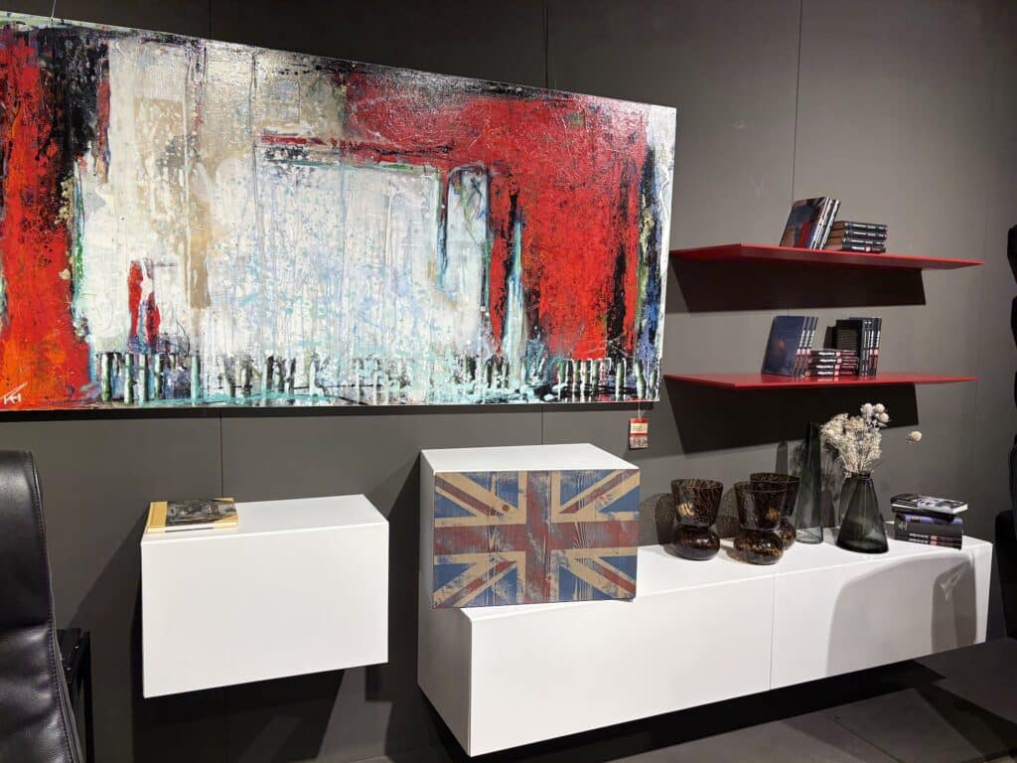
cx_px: 508
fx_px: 764
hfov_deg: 67.3
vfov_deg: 53.1
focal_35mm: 26
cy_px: 382
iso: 125
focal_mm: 5.96
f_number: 1.6
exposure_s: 1/100
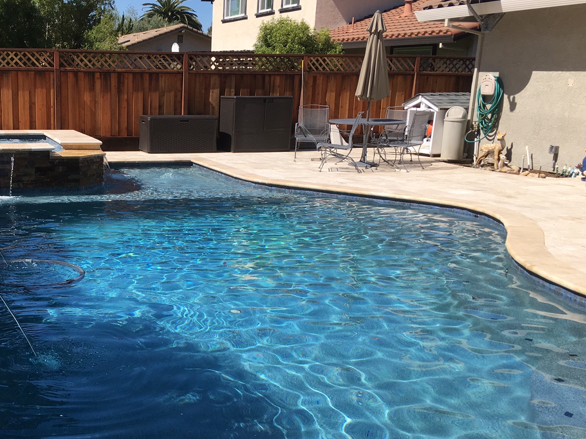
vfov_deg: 32.0
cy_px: 281
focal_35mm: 45
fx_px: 762
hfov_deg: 40.7
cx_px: 138
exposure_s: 1/1425
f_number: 2.2
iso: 25
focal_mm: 4.15
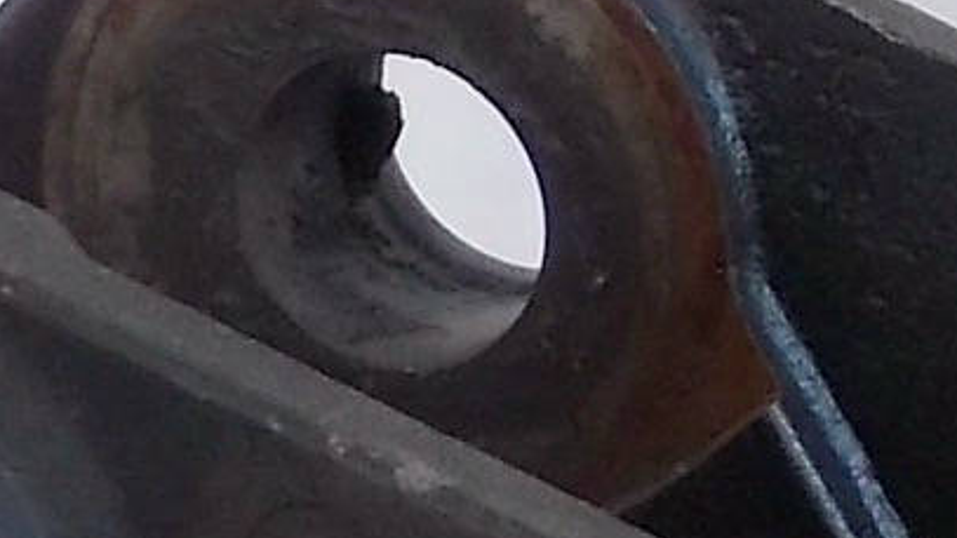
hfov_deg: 2.7
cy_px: 1222
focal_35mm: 790
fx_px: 20048
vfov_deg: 1.5
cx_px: 1030
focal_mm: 23
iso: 200
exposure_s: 1/60
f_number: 6.5
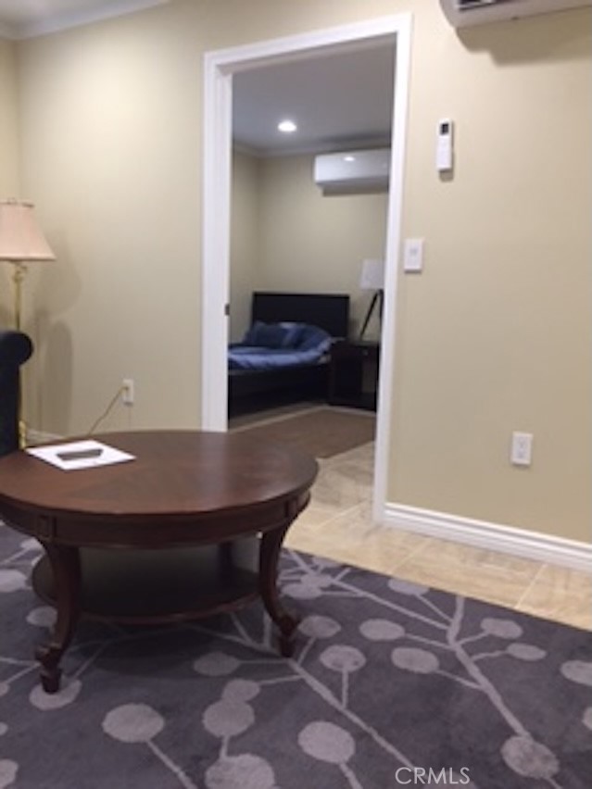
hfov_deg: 48.2
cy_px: 394
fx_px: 661
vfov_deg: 61.7
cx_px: 296
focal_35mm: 29
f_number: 2.2
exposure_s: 1/30
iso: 100
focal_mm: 4.15
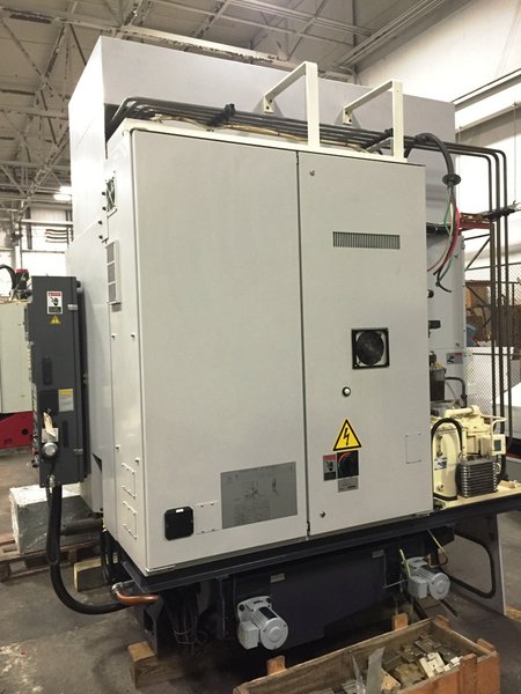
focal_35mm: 29
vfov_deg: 61.7
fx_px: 582
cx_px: 260
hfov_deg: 48.2
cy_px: 347
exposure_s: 1/20
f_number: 2.2
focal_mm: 4.15
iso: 250
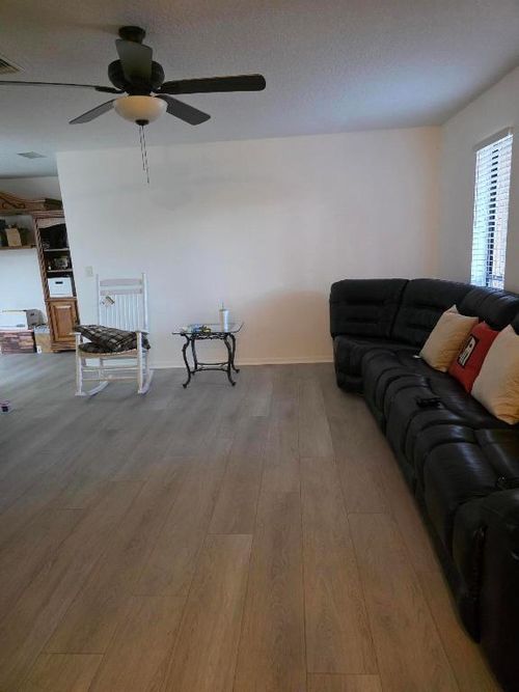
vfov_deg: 73.9
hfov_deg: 58.9
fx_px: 460
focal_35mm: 23
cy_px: 346
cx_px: 260
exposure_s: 1/120
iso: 1600
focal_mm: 6.3
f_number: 1.7
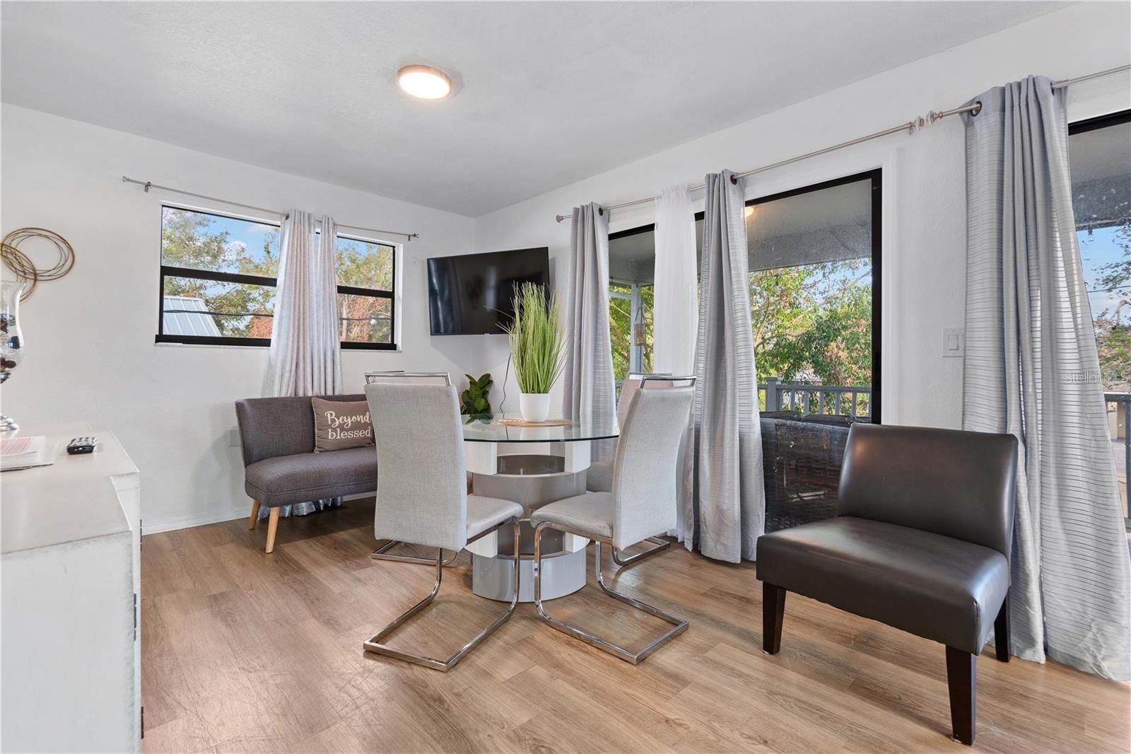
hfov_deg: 96.7
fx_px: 503
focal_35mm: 16
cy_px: 377
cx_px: 566
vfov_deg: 73.7
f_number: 8
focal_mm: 16
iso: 200
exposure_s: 1/2
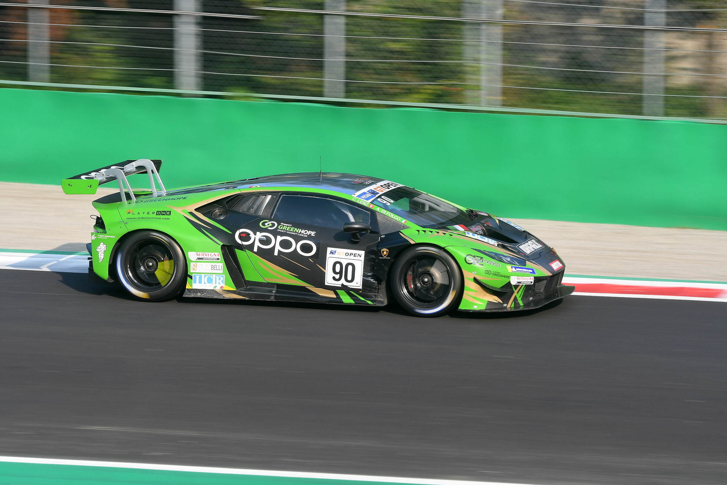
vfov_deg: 6.8
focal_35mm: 202
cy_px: 242
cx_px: 364
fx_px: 4089
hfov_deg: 10.2
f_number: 7.1
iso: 100
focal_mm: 135
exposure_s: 1/200
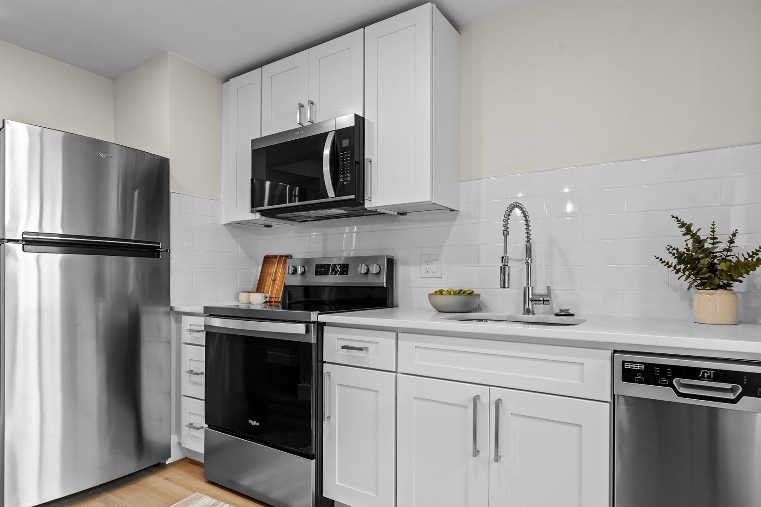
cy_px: 284
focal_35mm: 20
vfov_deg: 61.7
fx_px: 423
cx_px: 407
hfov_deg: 83.9
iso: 200
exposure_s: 1/2.5
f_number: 9
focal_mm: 16
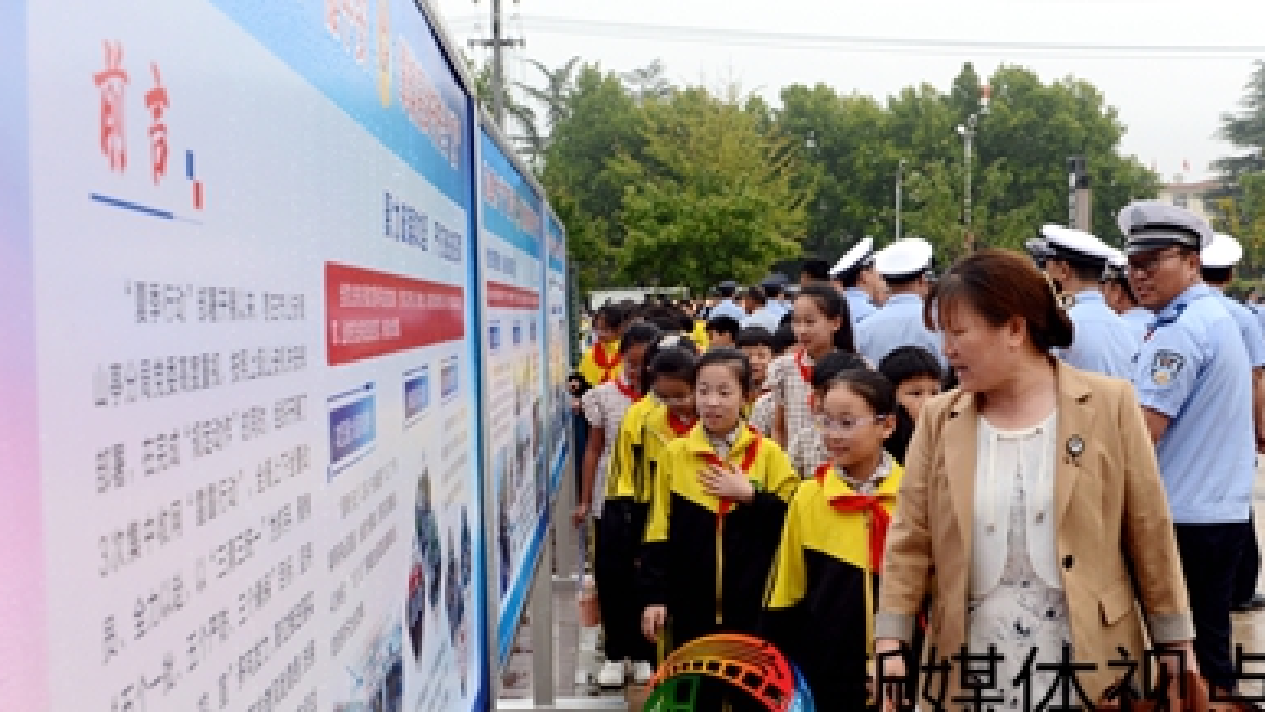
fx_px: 872
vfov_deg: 44.4
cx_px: 637
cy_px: 377
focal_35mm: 26
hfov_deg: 71.9
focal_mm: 24
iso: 640
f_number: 8
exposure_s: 1/250
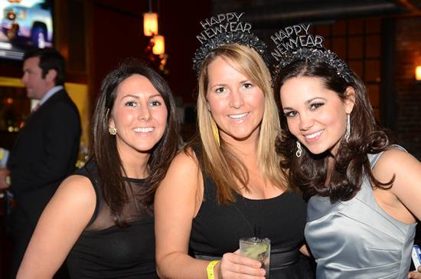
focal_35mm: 57
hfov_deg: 35.1
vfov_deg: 23.7
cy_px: 140
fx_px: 665
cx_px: 210
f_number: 3.5
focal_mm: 38
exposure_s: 1/40
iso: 1250
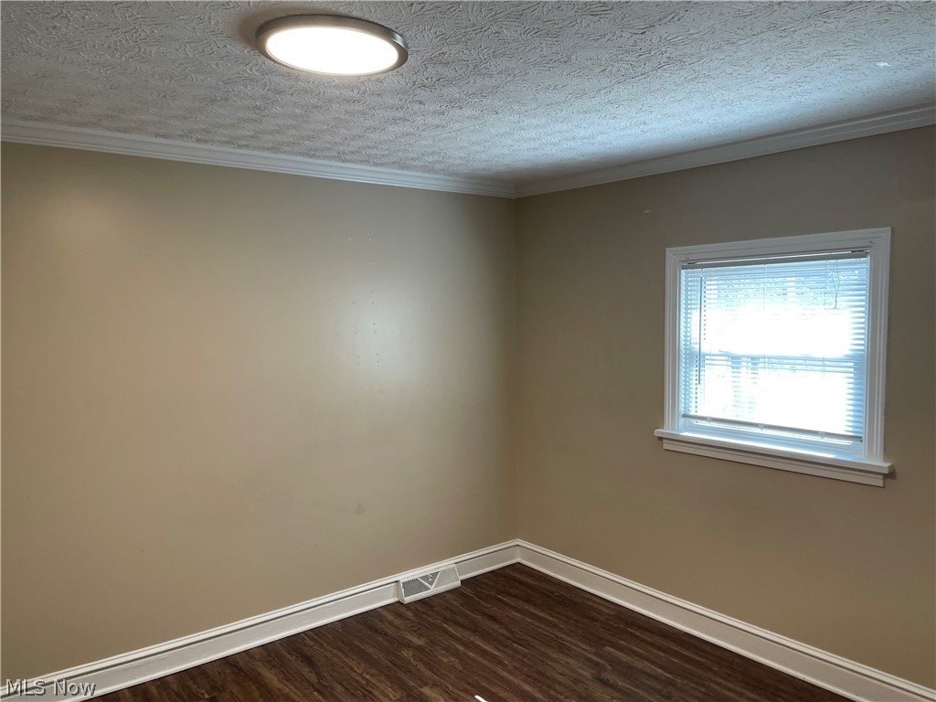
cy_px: 351
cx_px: 468
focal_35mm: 25
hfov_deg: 69.4
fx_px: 676
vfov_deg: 54.9
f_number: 1.6
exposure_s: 1/120
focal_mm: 5.1
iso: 125
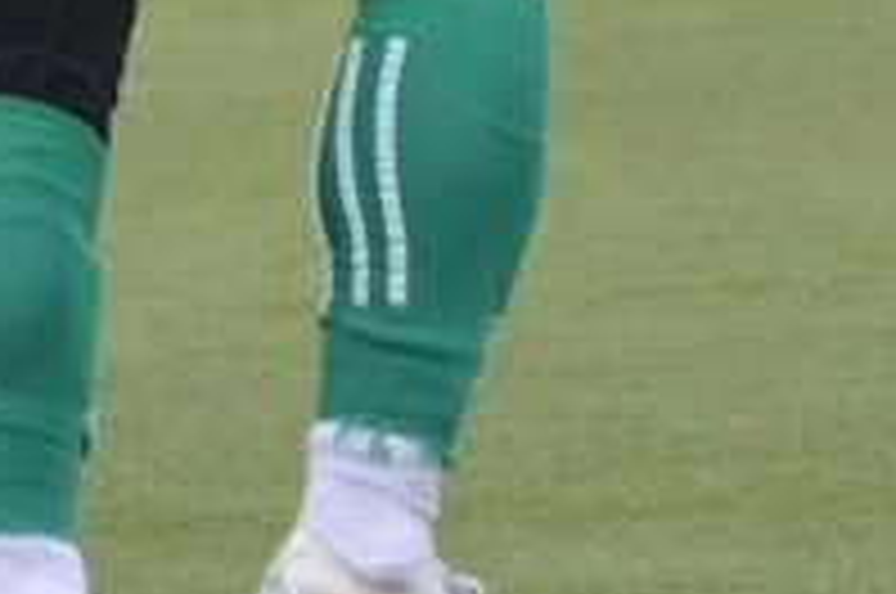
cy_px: -677
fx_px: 49523
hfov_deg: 1.0
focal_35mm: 1993
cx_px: 369
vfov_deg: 0.7
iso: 500
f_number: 5.3
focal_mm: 220
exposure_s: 1/1000
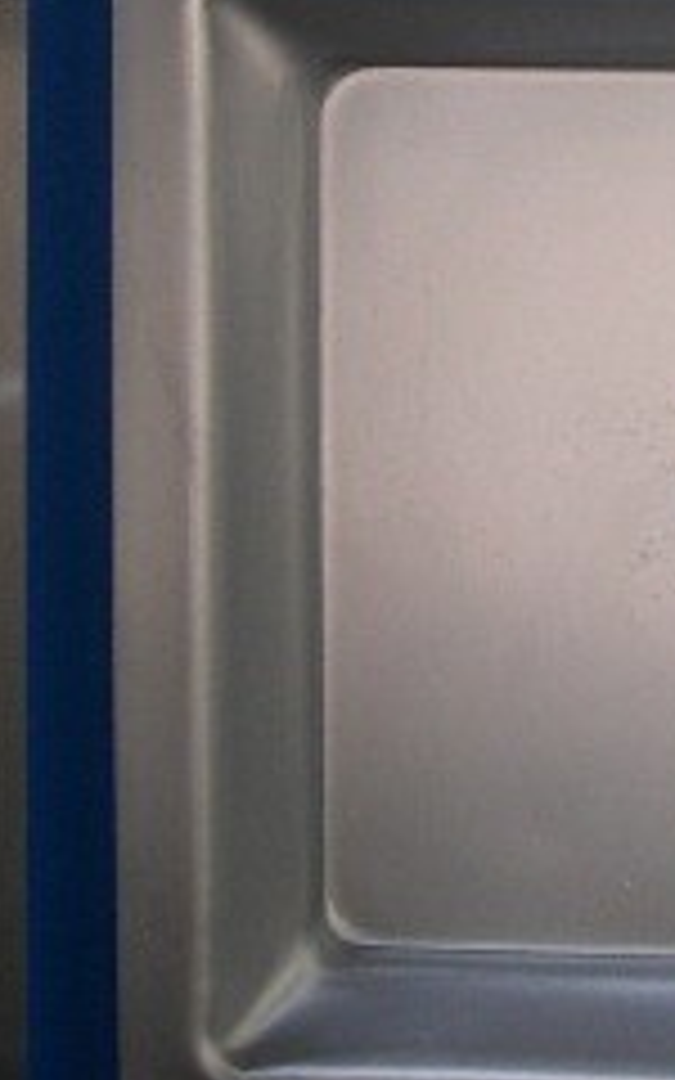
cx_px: 954
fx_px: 3797
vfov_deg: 15.6
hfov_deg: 9.9
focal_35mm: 129
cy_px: -198
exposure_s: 1/177
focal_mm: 8
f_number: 2.8
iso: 100
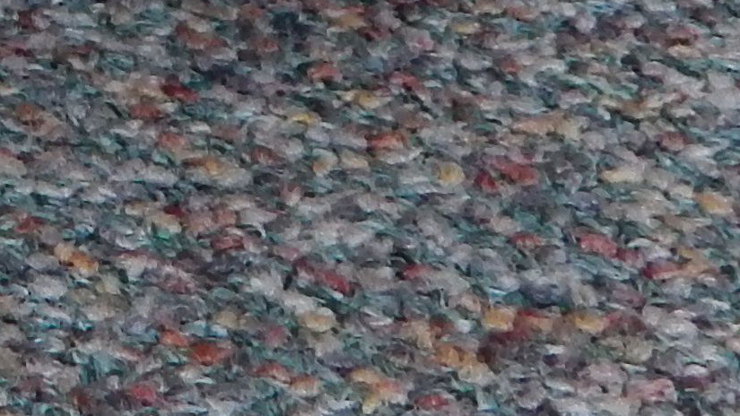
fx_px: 2747
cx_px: -410
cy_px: -512
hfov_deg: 14.2
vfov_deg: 8.1
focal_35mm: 140
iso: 450
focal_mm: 4
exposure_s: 1/8
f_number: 3
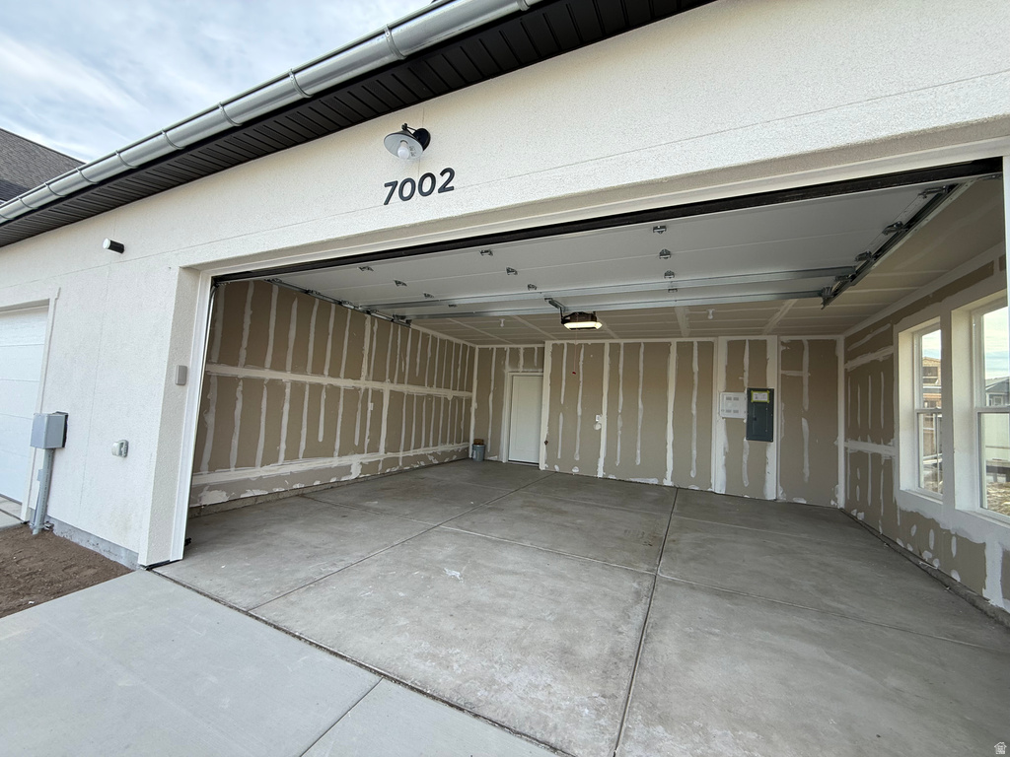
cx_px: 505
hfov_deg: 102.1
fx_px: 408
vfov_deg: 85.7
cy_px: 378
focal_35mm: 14
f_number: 2.2
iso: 50
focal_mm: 2.22
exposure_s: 1/186
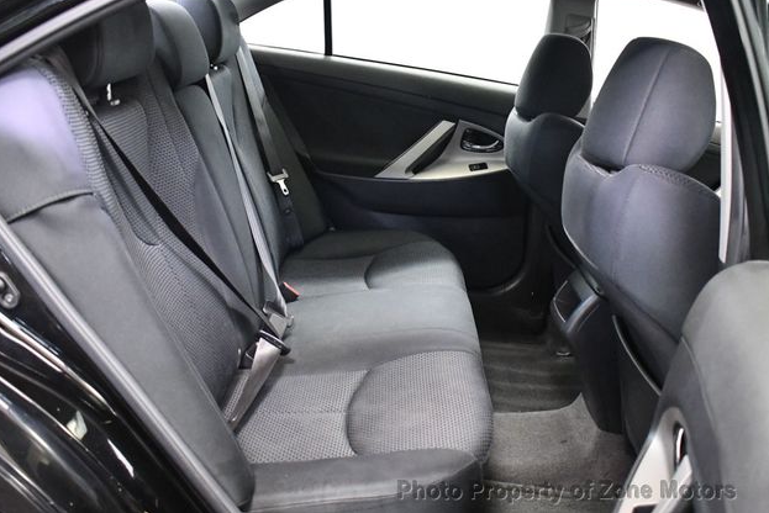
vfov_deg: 36.0
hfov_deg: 51.9
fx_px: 791
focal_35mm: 37
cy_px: 250
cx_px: 383
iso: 5000
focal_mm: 18
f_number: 3.5
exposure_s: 1/60
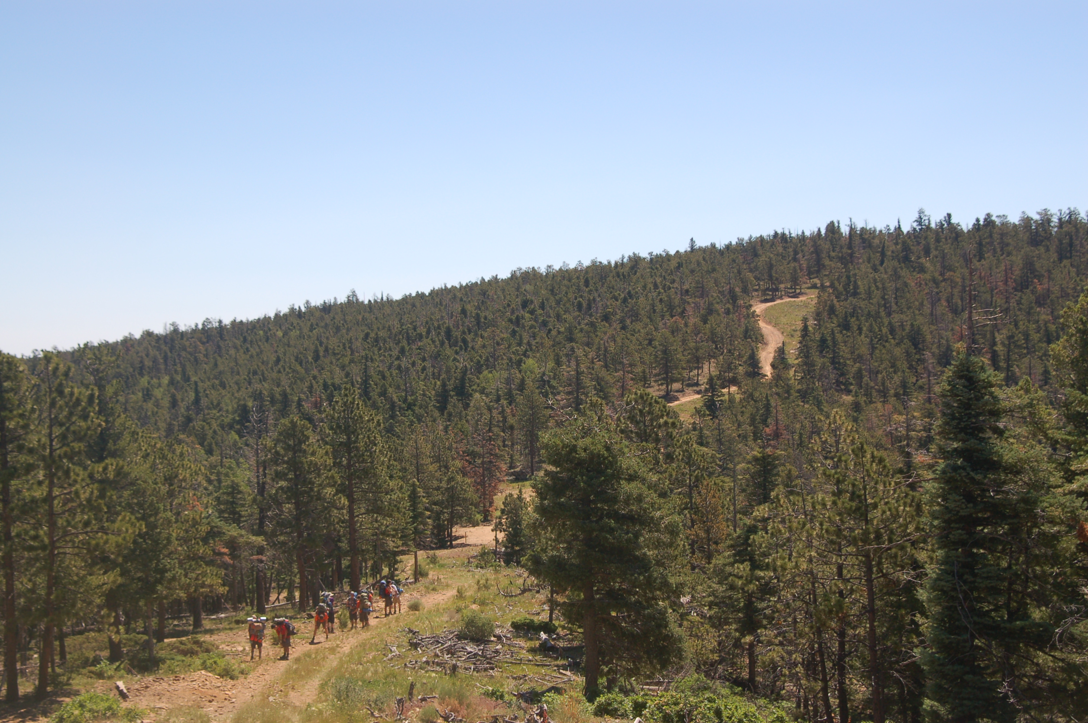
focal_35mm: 63
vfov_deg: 21.5
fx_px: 1902
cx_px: 544
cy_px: 362
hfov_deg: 31.9
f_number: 5.6
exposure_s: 1/500
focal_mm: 42
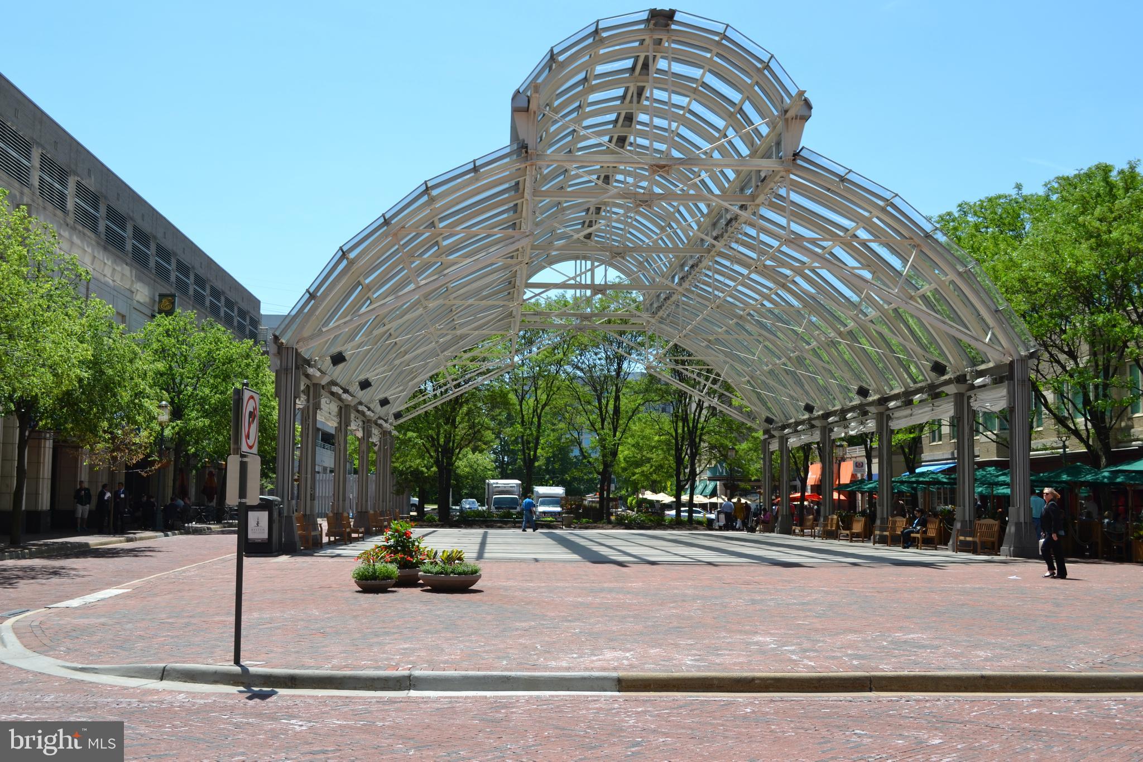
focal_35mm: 39
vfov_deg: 34.2
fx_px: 1238
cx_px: 572
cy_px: 381
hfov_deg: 49.6
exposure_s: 1/250
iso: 100
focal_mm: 26
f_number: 8
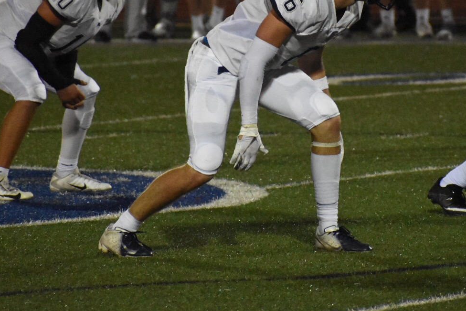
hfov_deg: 2.8
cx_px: 274
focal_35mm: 747
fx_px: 9670
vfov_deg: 1.8
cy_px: 73
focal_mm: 300
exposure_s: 1/800
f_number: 6.3
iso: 10000
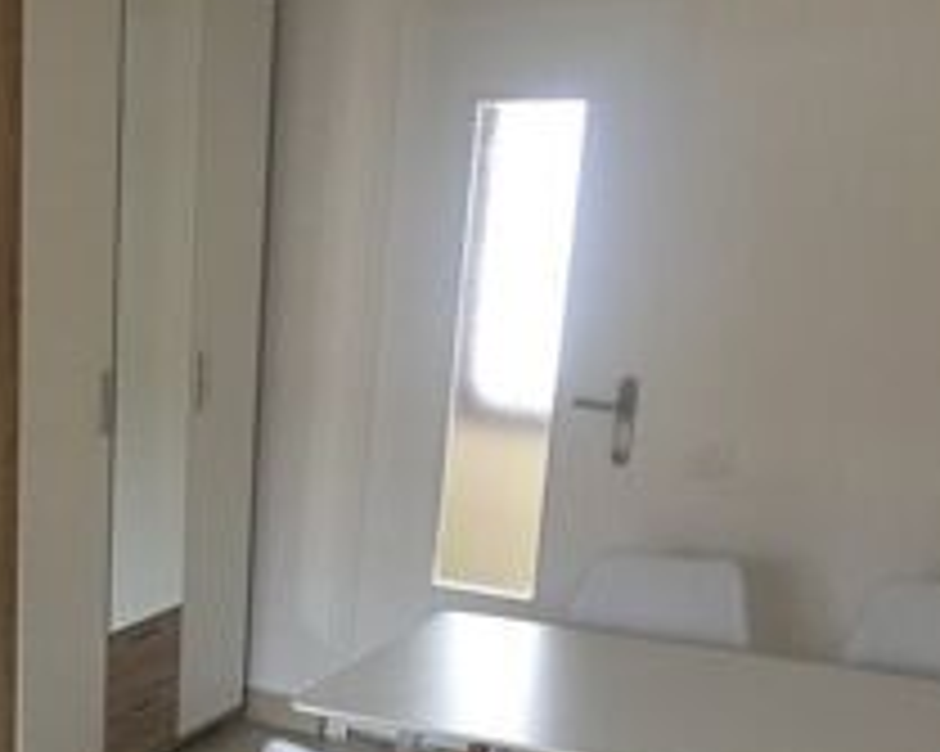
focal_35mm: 65
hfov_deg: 27.9
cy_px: 693
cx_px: 72
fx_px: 1807
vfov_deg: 22.8
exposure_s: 1/17
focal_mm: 4.15
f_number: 2.2
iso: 80
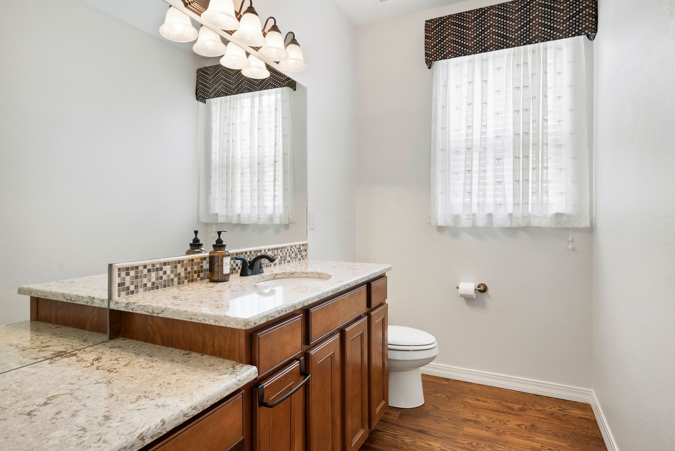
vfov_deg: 62.0
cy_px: 226
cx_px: 338
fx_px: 375
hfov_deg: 83.9
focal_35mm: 20
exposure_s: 1/10
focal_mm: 20
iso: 640
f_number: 9
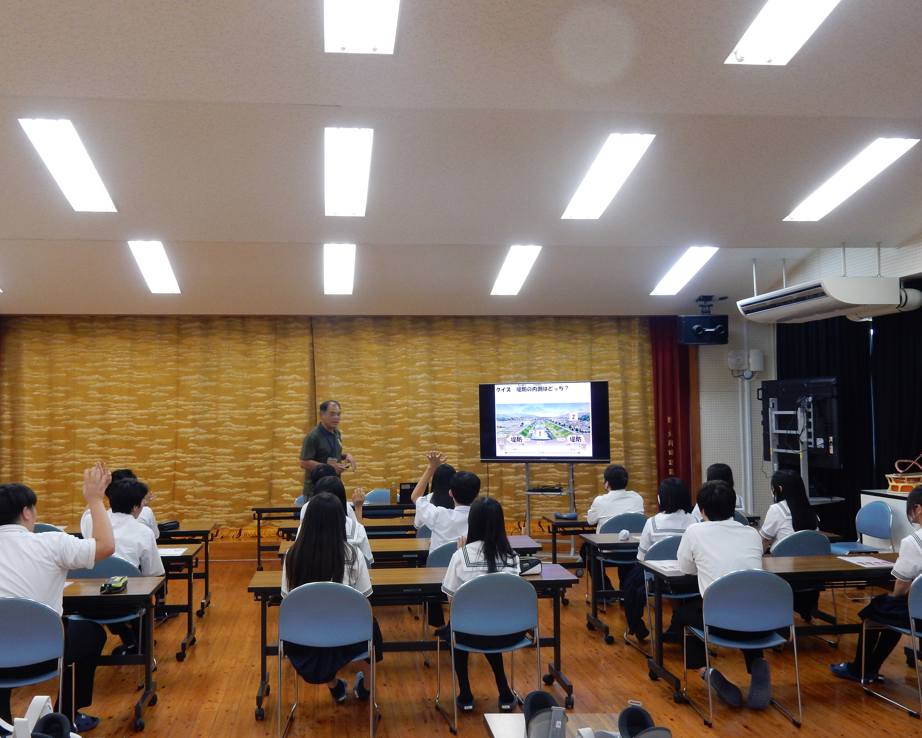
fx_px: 873
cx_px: 420
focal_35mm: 32
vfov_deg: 45.8
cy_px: 365
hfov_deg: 55.6
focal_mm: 5.4
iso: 280
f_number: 4
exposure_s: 1/30
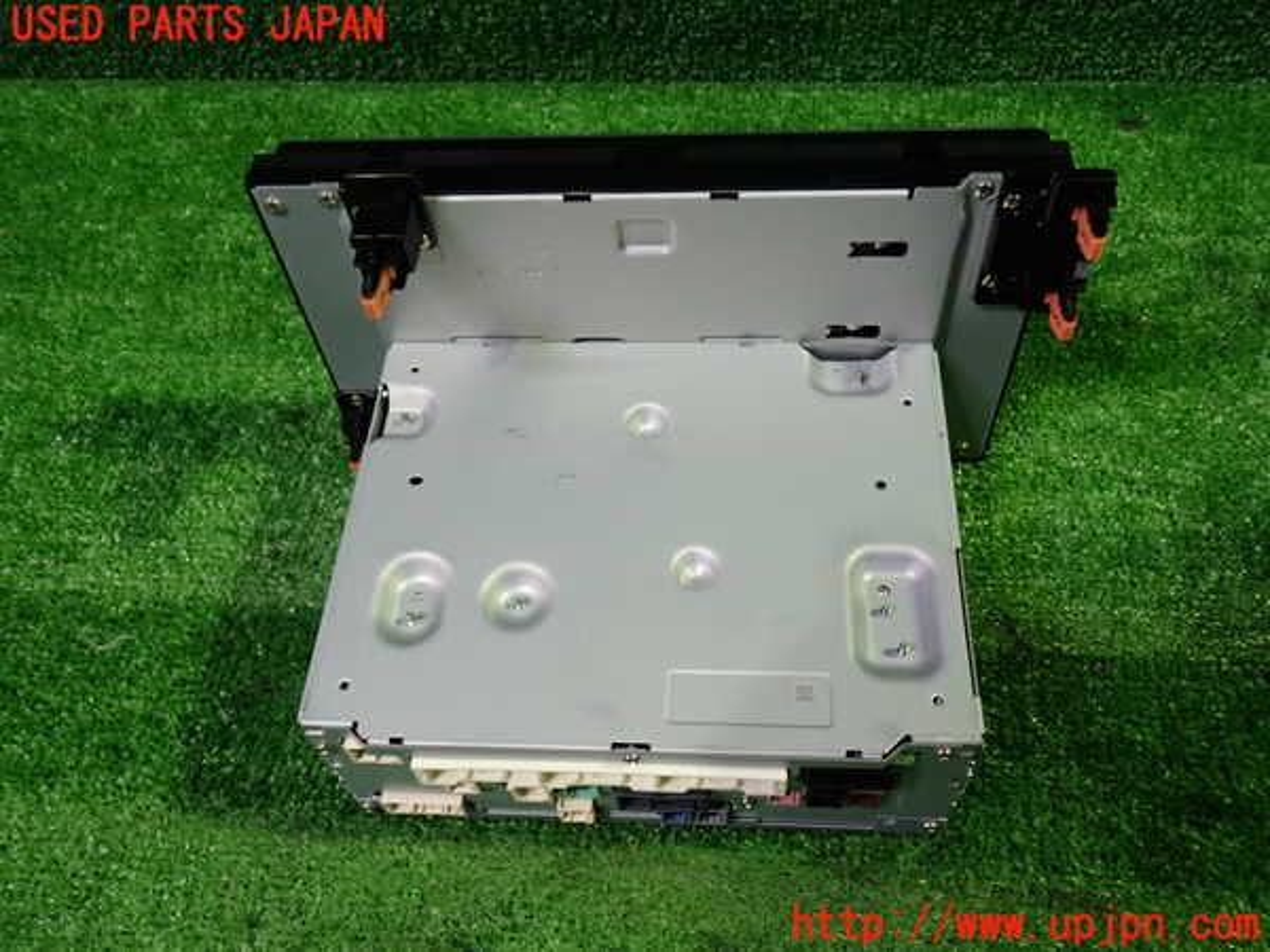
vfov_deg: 46.8
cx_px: 635
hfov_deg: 60.0
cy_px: 476
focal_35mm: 30
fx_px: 1101
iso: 250
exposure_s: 1/30
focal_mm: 5.4
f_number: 2.3
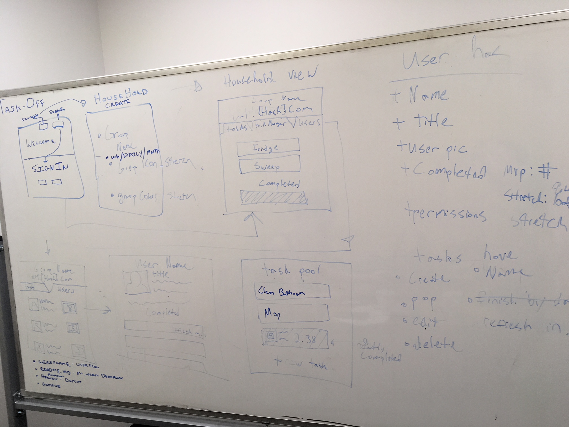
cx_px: 284
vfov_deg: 48.2
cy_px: 214
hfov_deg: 61.7
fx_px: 477
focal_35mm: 29
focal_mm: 4.15
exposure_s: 1/30
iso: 25
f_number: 2.2
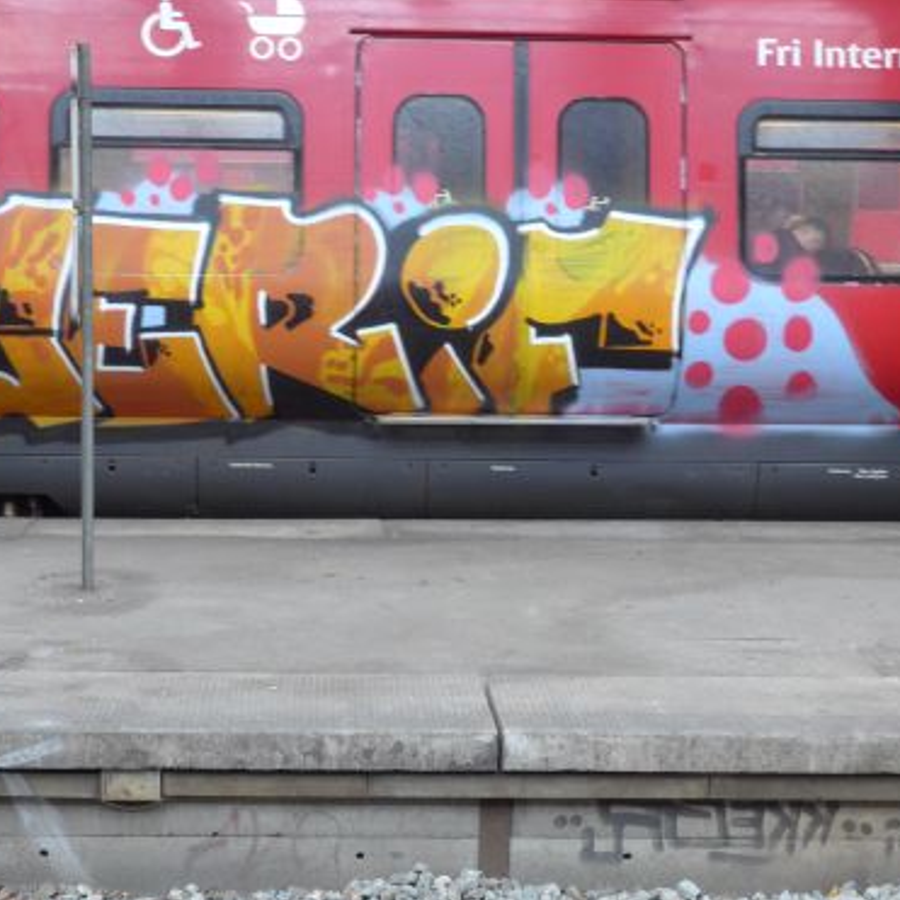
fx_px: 1647
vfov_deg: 30.6
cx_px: 378
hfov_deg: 30.5
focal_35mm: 56
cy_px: 452
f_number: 6.3
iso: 400
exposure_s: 1/15
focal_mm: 10.1
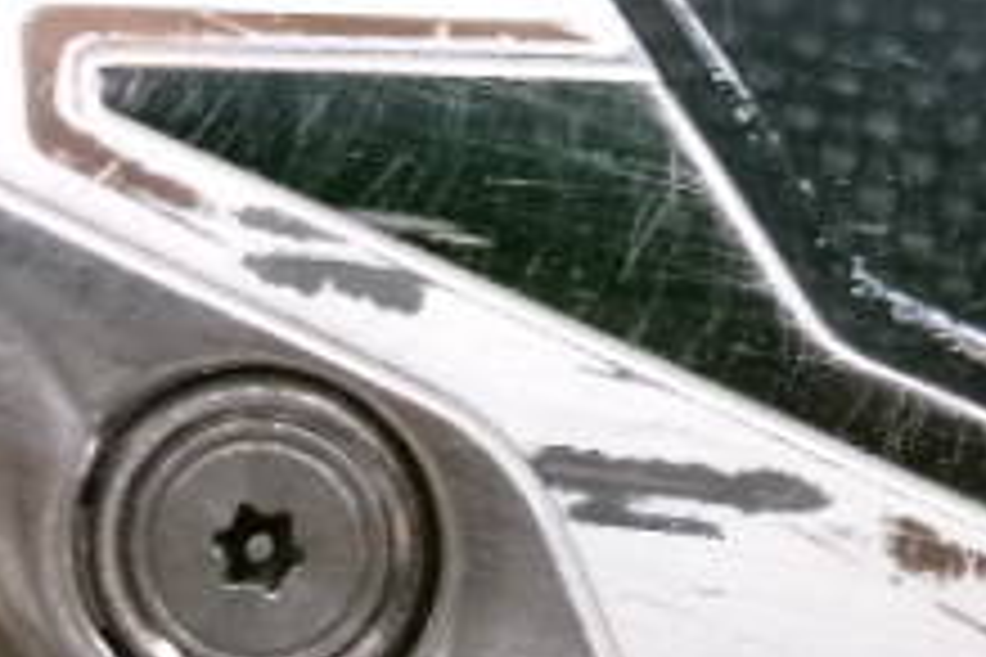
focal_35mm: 85
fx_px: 2328
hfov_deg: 23.7
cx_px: 707
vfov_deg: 16.1
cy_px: 356
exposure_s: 1/50
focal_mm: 5.1
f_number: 3.9
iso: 800
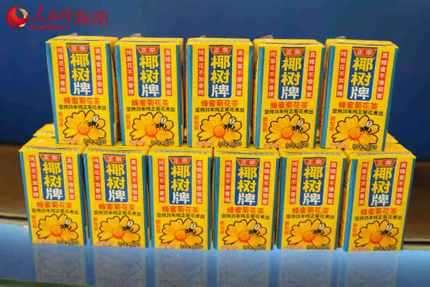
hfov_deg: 53.1
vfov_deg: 36.9
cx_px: 215
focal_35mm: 36
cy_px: 144
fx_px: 430
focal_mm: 36
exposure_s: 1/200
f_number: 2.8
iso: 200
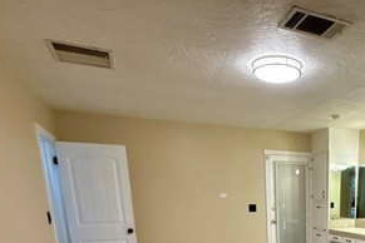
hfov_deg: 53.6
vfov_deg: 35.1
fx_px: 324
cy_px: 269
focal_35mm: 32
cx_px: 306
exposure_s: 1/100
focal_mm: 2.22
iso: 320
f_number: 2.2
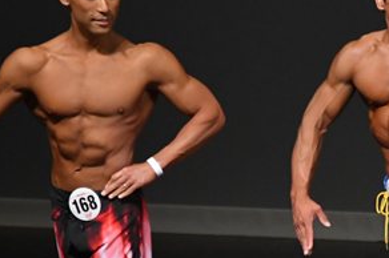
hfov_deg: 2.3
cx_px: 426
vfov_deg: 1.5
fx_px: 9887
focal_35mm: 916
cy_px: 246
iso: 4000
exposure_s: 1/400
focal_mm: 230
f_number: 5.6
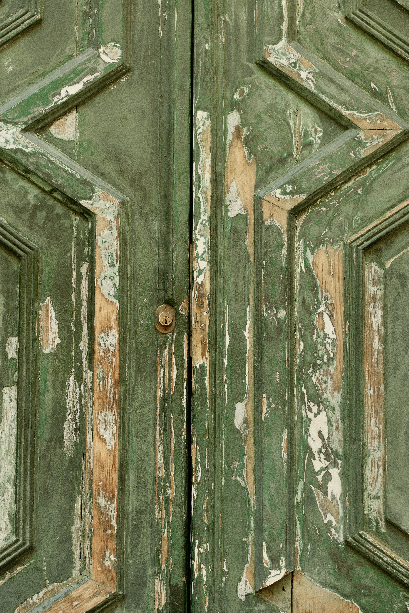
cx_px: 204
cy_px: 306
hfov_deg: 10.2
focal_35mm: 135
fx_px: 2300
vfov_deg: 15.2
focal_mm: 90
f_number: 2.5
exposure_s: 1/250
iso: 500
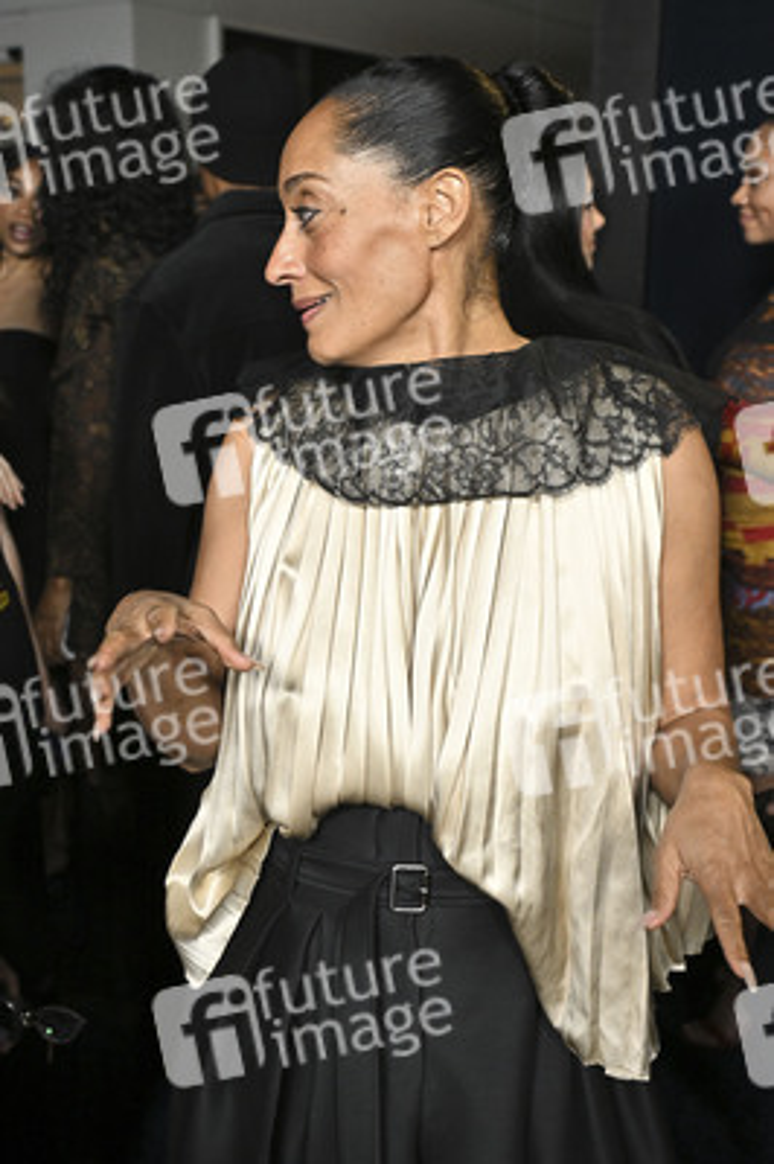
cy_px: 582
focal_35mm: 35
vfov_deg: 54.5
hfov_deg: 37.8
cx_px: 387
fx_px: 1131
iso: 2500
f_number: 5.6
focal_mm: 35
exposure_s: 1/320
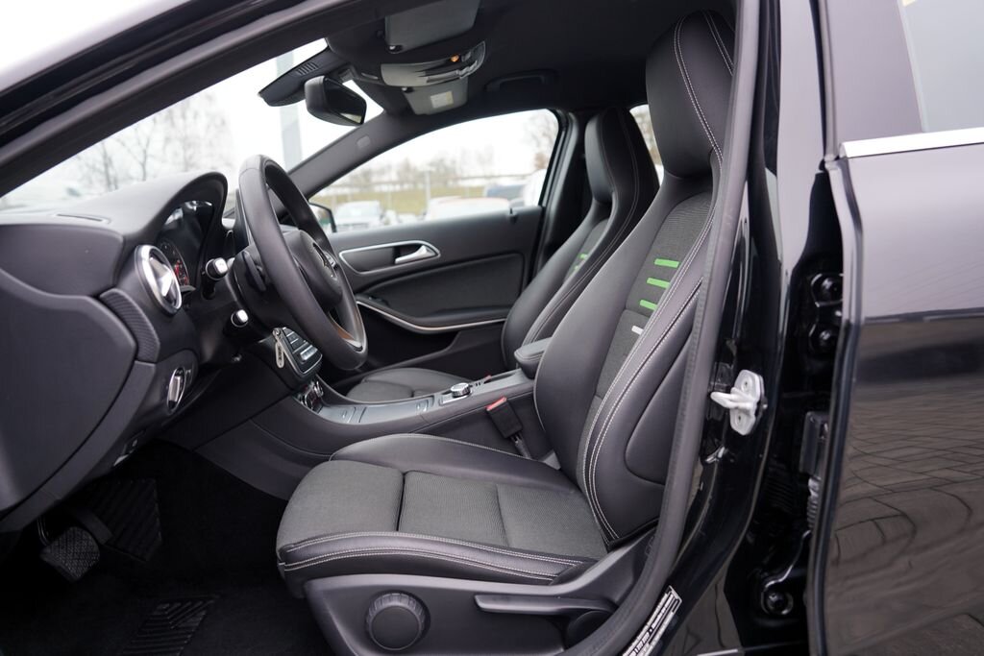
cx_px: 492
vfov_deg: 53.1
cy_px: 328
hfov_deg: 73.7
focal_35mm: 24
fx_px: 656
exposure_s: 1/30
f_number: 2.8
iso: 100
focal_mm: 24
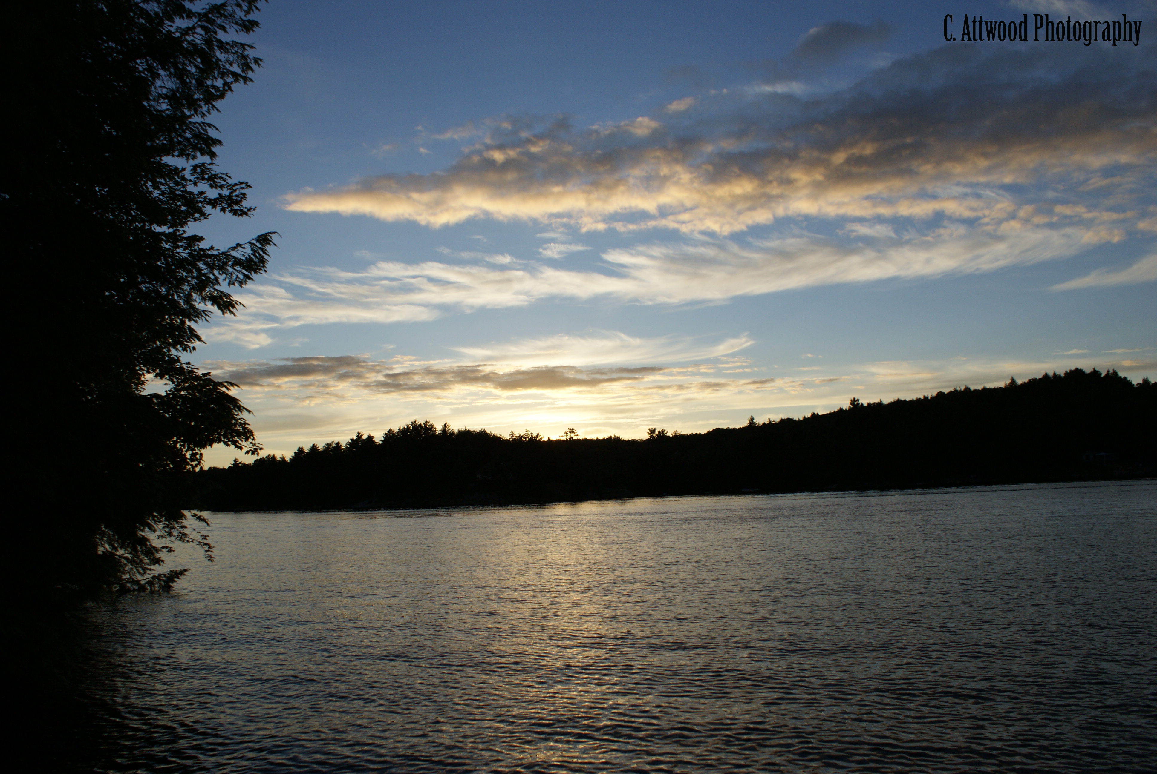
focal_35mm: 27
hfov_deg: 67.3
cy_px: 387
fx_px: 869
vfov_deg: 48.0
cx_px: 578
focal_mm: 18
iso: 200
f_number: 5.6
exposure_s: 1/1000
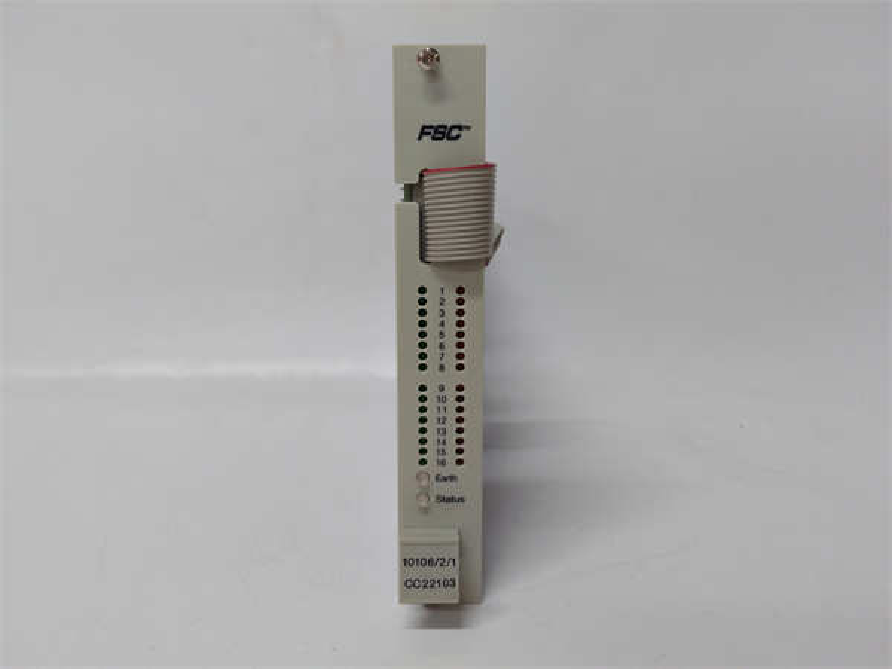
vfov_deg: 51.4
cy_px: 334
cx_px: 446
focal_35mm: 27
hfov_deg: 65.3
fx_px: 696
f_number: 2
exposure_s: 1/33
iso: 132
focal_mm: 3.79
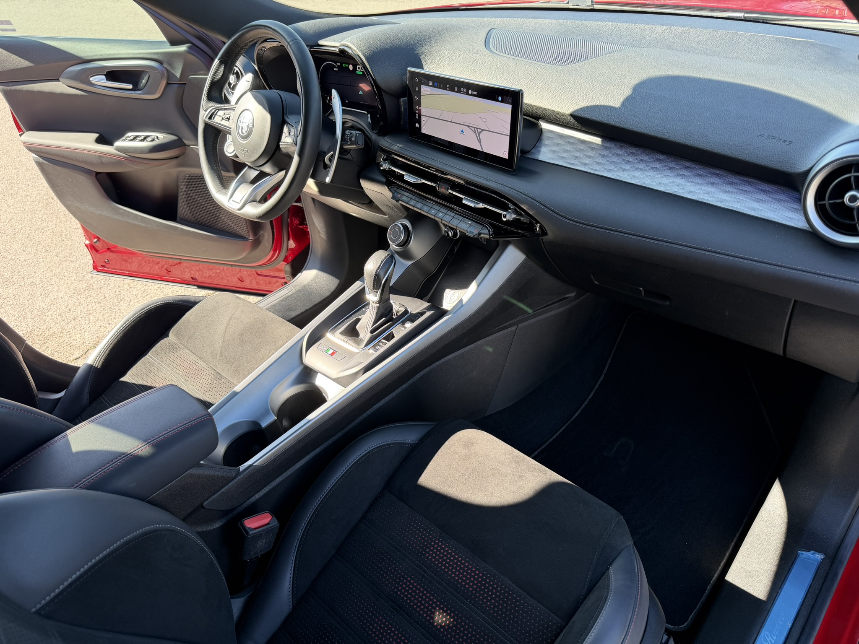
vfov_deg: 56.8
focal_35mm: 24
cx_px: 430
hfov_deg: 71.6
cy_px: 322
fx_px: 596
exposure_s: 1/228
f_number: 1.78
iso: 80
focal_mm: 6.76
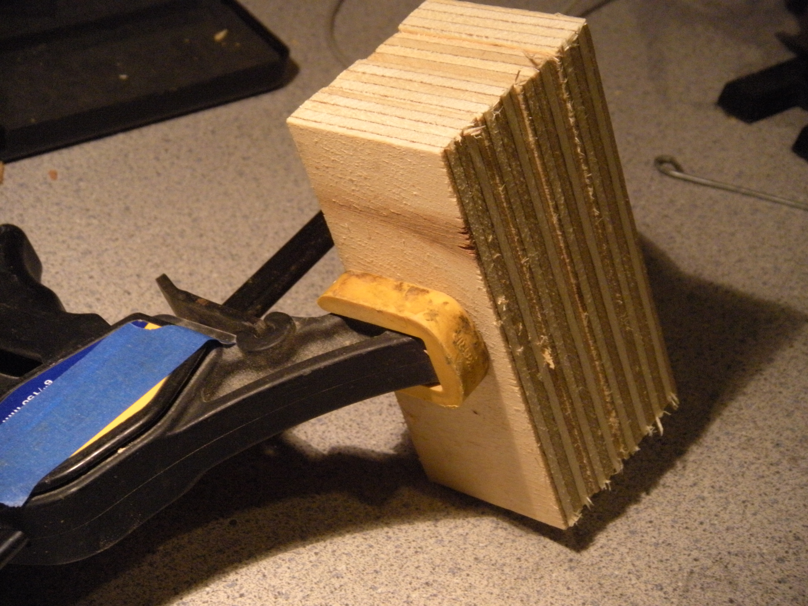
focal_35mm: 75
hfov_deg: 26.0
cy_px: 303
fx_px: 1751
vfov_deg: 19.6
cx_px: 404
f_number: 4.5
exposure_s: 1/47.6
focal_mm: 12.5
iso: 400
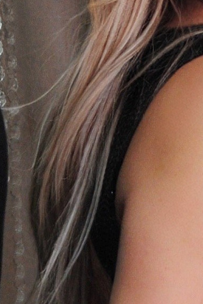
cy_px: 210
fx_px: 3893
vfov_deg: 4.5
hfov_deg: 3.0
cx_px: -19
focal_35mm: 461
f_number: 5.3
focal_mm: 45
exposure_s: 1/80
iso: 400
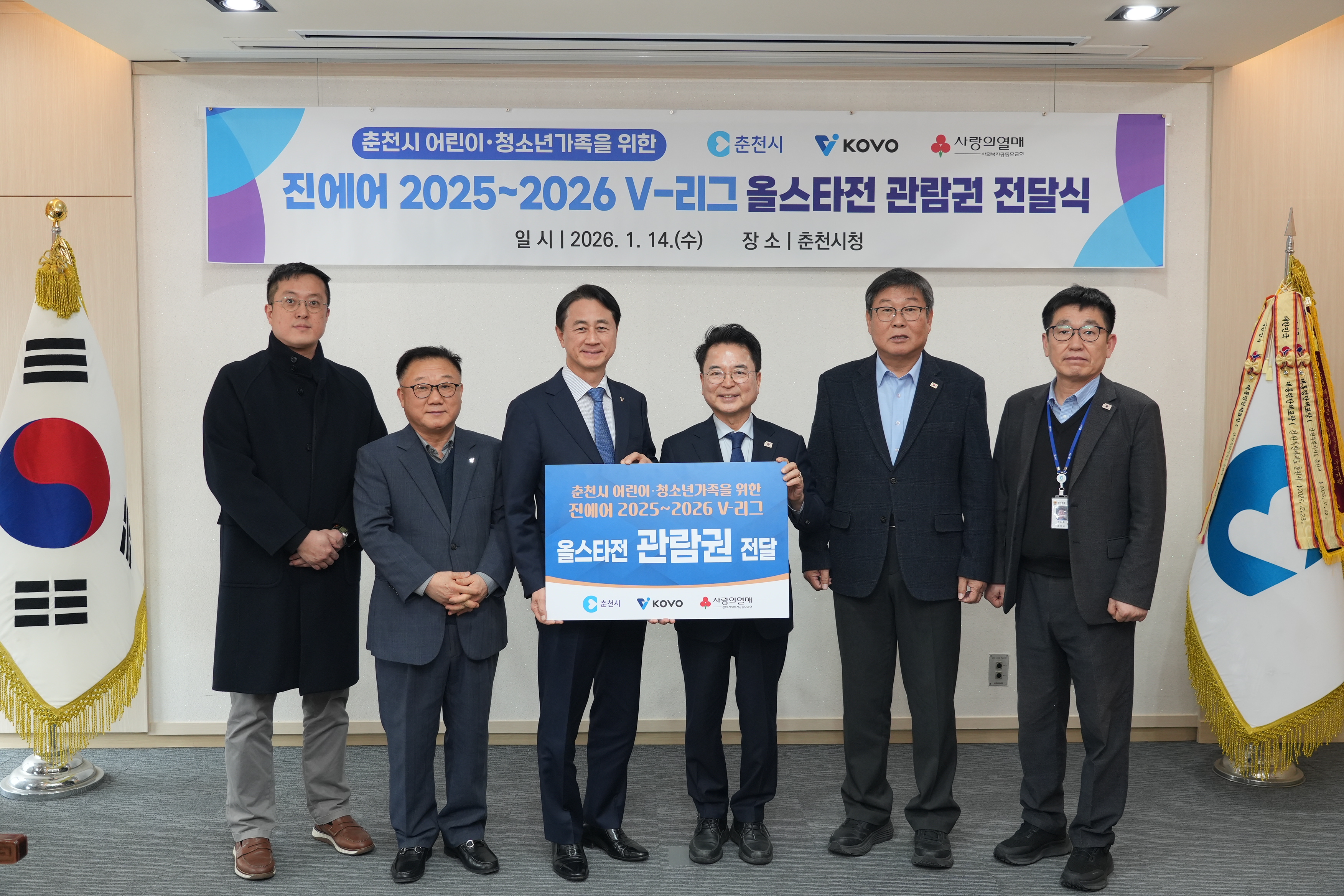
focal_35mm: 34
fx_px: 1269
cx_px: 672
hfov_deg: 55.8
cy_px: 448
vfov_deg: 38.9
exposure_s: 1/200
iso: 1250
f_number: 4
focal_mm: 34
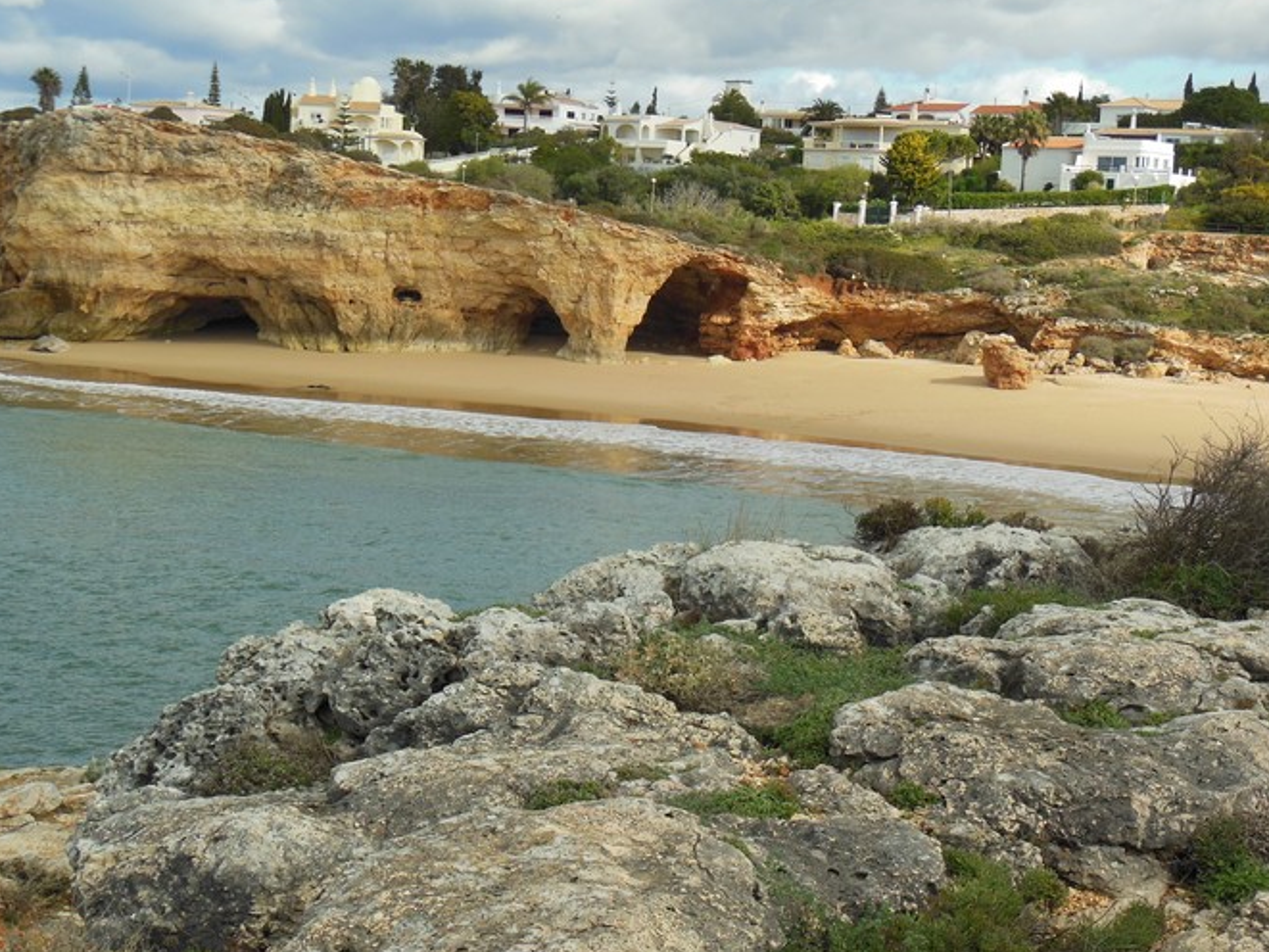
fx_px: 2530
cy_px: 489
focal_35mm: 69
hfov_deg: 28.1
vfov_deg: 21.3
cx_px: 547
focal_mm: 10.2
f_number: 4.1
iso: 125
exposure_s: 1/800
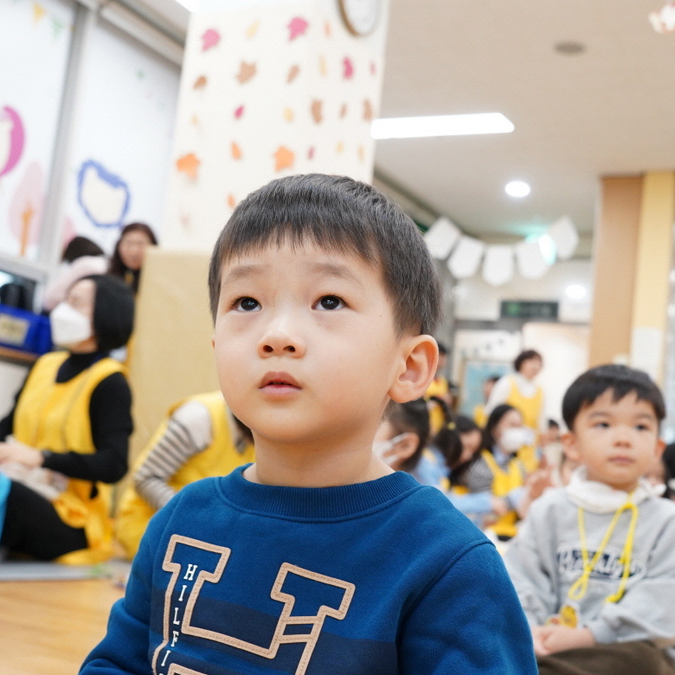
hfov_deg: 33.4
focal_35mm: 51
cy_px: 339
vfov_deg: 33.4
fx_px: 1125
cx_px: 336
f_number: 5.6
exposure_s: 1/60
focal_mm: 36
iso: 2500
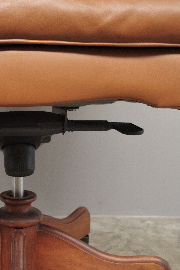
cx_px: 17
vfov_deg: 31.4
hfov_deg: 20.8
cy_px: 125
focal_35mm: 64
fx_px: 480
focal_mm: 24.38
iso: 800
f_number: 4
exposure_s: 1/100
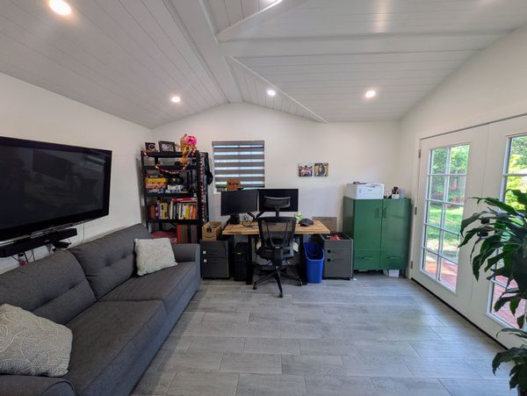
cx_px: 264
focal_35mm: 14
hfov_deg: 102.0
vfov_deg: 85.8
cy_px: 198
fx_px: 213
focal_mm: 1.83
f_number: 2.2
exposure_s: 1/40
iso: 52
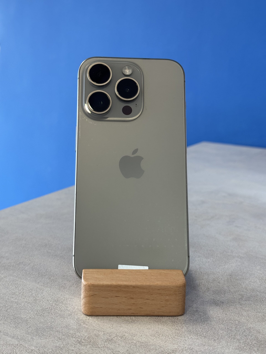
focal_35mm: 48
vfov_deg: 39.7
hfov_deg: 30.3
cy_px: 177
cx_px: 133
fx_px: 492
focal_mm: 6.76
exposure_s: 1/100
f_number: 1.78
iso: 64
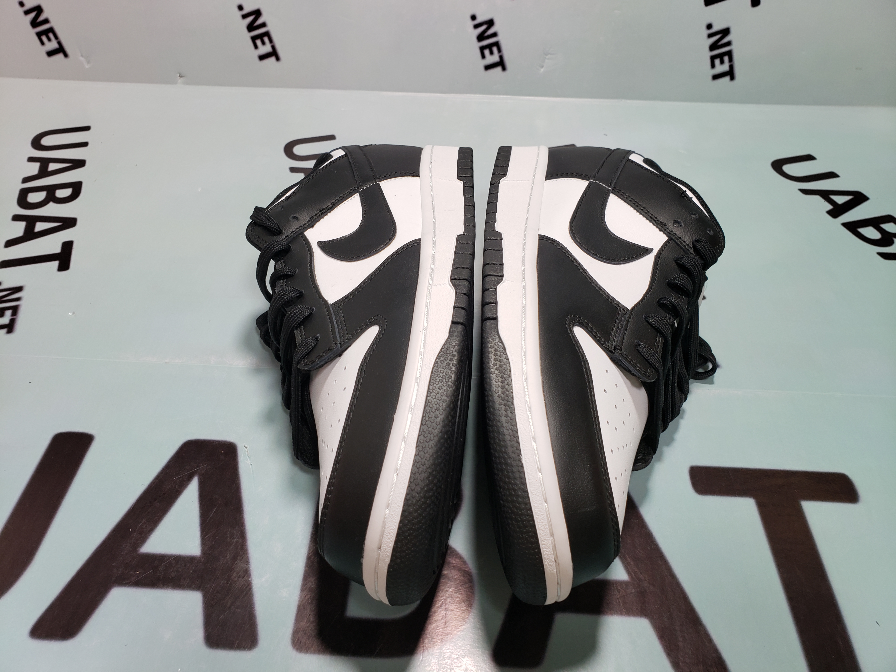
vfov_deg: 53.1
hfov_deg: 67.3
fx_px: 673
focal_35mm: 26
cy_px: 336
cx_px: 448
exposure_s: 1/50
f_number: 2.4
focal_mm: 4.3
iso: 80
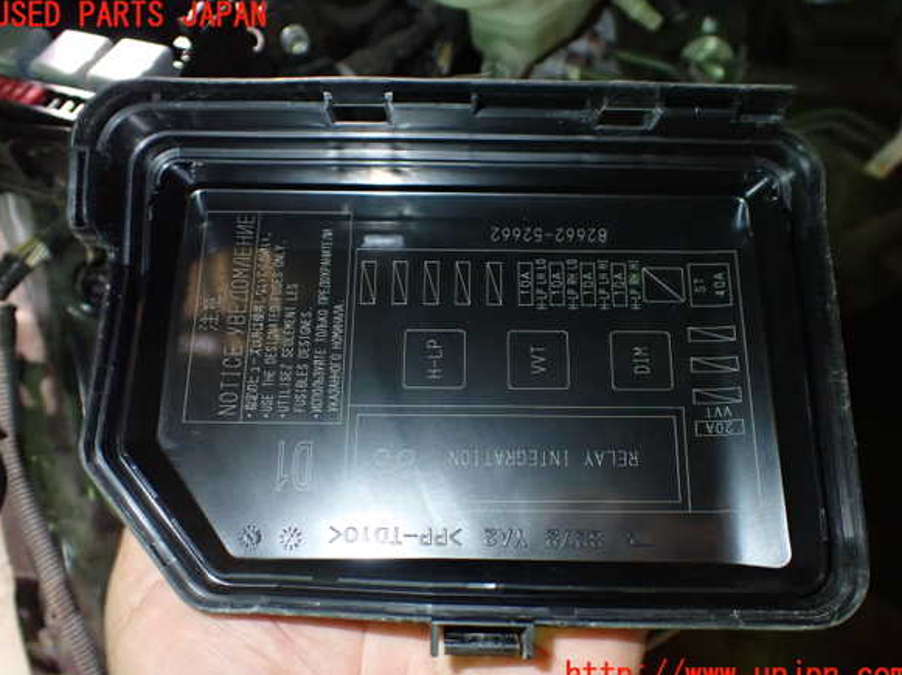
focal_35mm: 31
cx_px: 450
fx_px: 807
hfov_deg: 58.4
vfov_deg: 45.4
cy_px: 346
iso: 800
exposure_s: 1/30
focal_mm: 5.4
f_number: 6.3
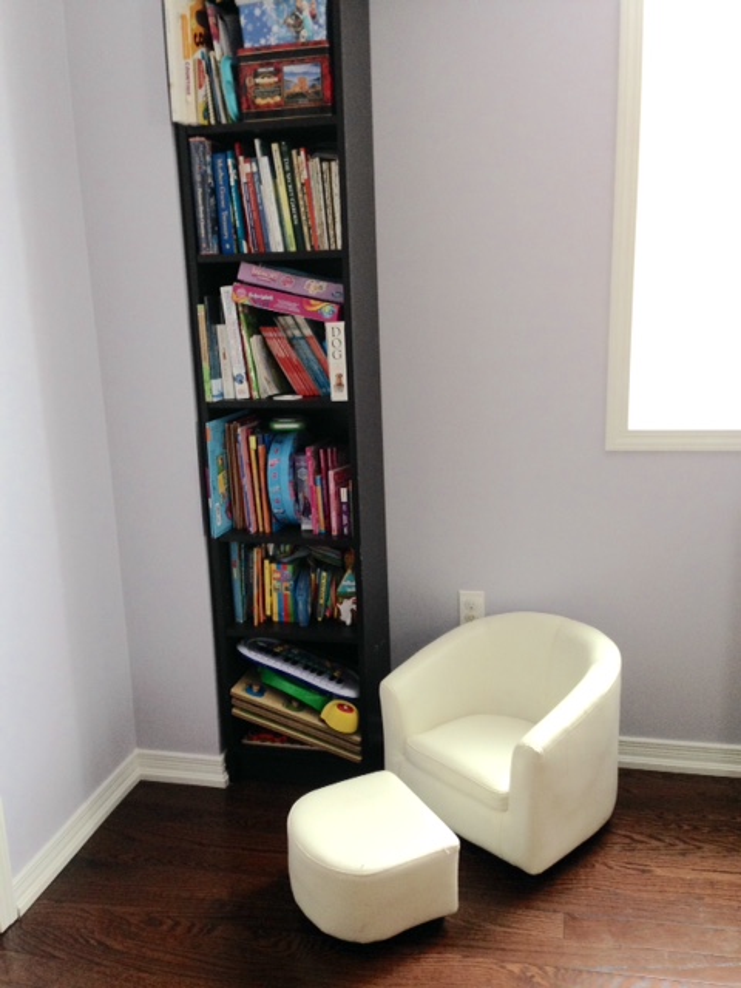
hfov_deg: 42.9
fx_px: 942
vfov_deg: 55.4
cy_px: 494
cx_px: 370
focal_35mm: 33
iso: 100
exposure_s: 1/20
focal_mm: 4.12
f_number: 2.4
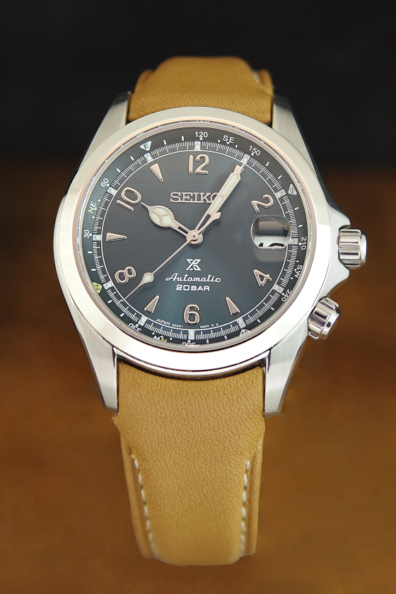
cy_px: 297
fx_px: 1856
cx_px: 198
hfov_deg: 12.2
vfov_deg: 18.2
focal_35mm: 112
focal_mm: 75
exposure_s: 1/60
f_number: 4.5
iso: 640
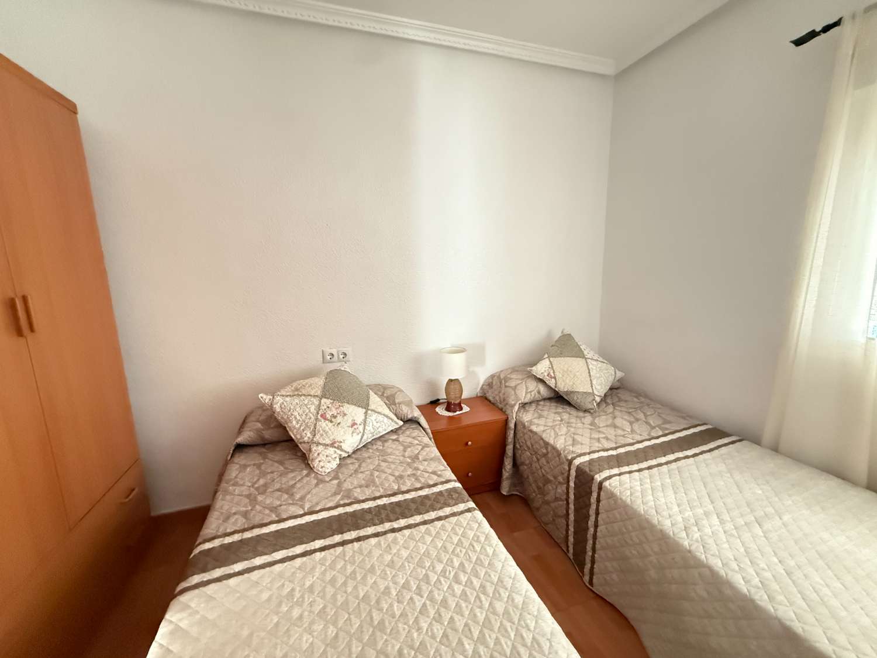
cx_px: 438
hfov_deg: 102.1
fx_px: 355
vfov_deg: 85.7
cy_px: 329
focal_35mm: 14
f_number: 2.2
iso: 1000
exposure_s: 1/60
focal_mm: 2.22
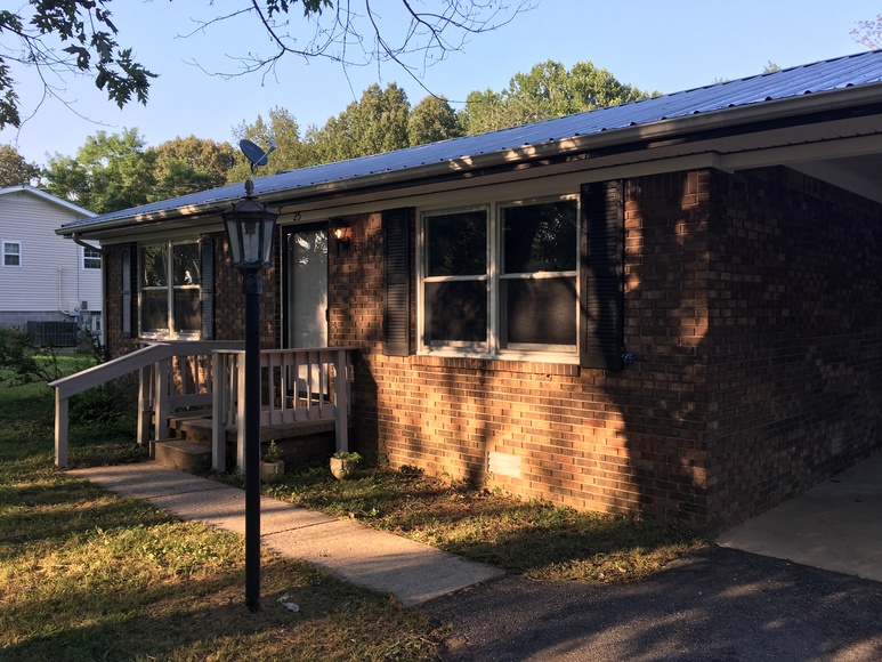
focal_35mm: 29
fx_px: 739
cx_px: 441
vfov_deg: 48.2
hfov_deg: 61.7
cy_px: 331
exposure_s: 1/271
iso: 25
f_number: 2.2
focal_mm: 4.15
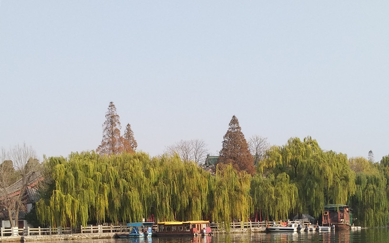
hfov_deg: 49.3
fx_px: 424
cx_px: 196
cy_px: 225
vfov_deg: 30.4
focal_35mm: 40
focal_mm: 3.81
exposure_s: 1/679
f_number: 2.2
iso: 100
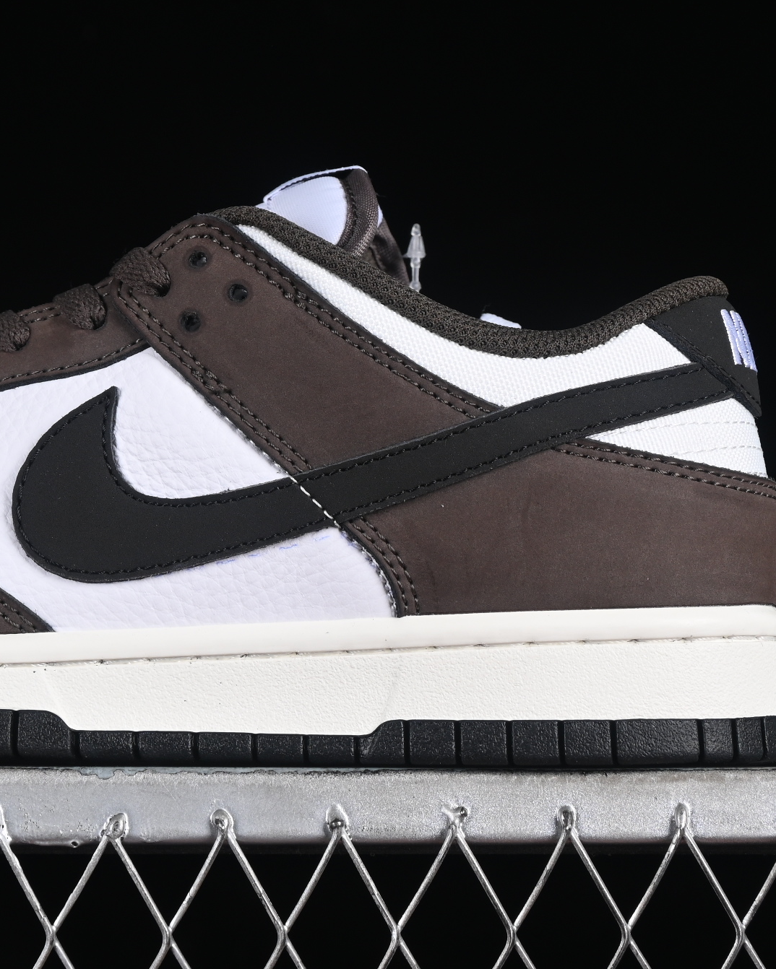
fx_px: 4190
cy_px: 357
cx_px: 126
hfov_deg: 10.5
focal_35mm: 146
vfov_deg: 13.2
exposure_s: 1/60
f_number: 7.1
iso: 160
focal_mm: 50
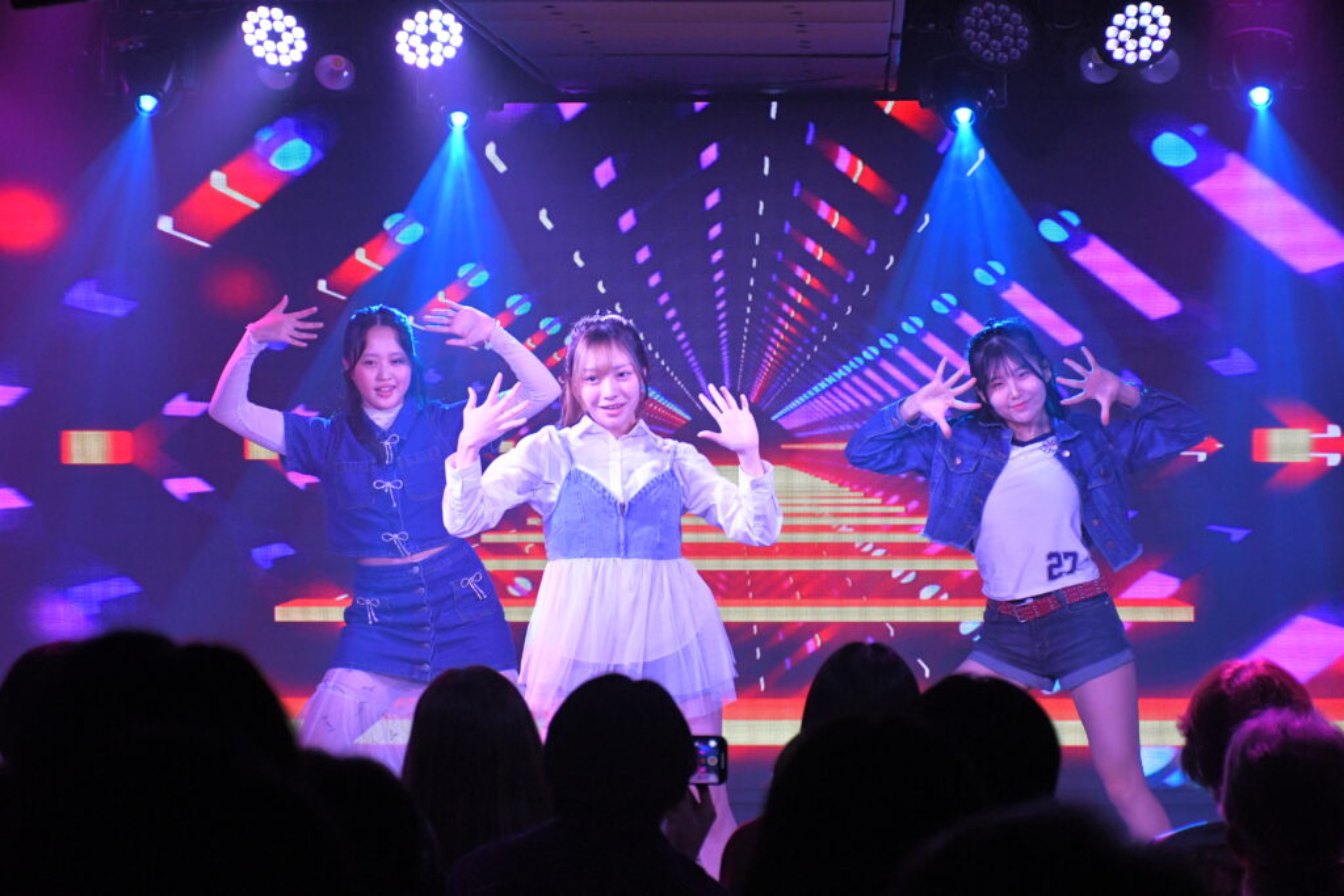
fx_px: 4480
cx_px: 672
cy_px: 448
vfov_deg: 11.4
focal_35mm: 120
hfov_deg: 17.1
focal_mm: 80
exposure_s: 1/350
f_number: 5.3
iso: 3200
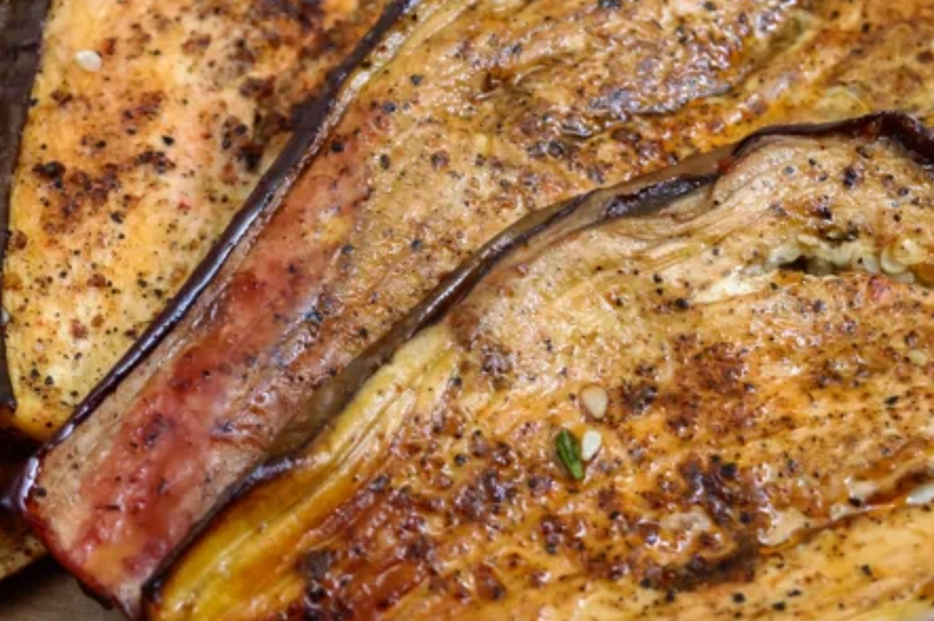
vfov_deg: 10.9
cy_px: 200
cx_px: 235
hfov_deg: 16.3
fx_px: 3241
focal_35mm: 125
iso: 200
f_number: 9
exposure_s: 1/160
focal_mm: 36
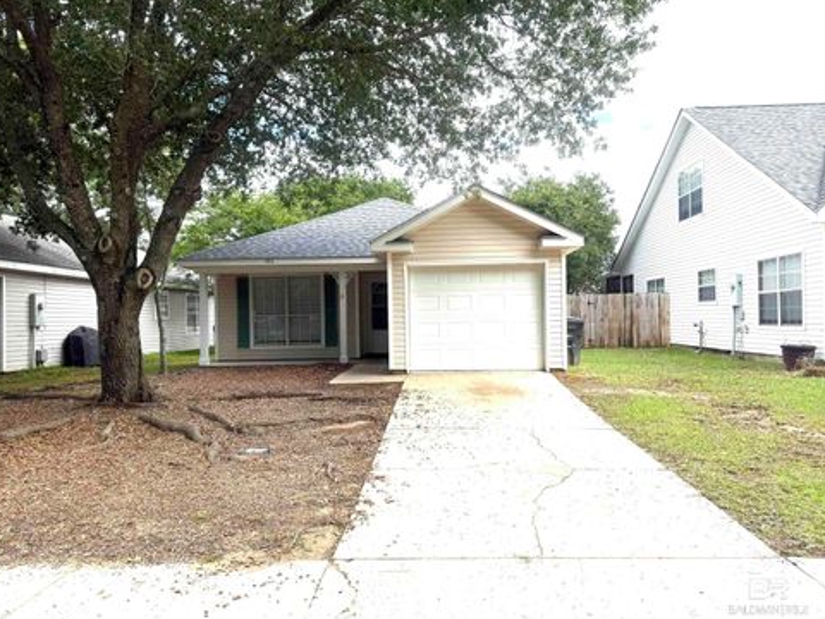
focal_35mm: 25
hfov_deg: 69.4
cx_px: 409
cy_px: 316
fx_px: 596
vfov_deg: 54.9
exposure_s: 1/2370
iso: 80
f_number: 1.78
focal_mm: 6.76
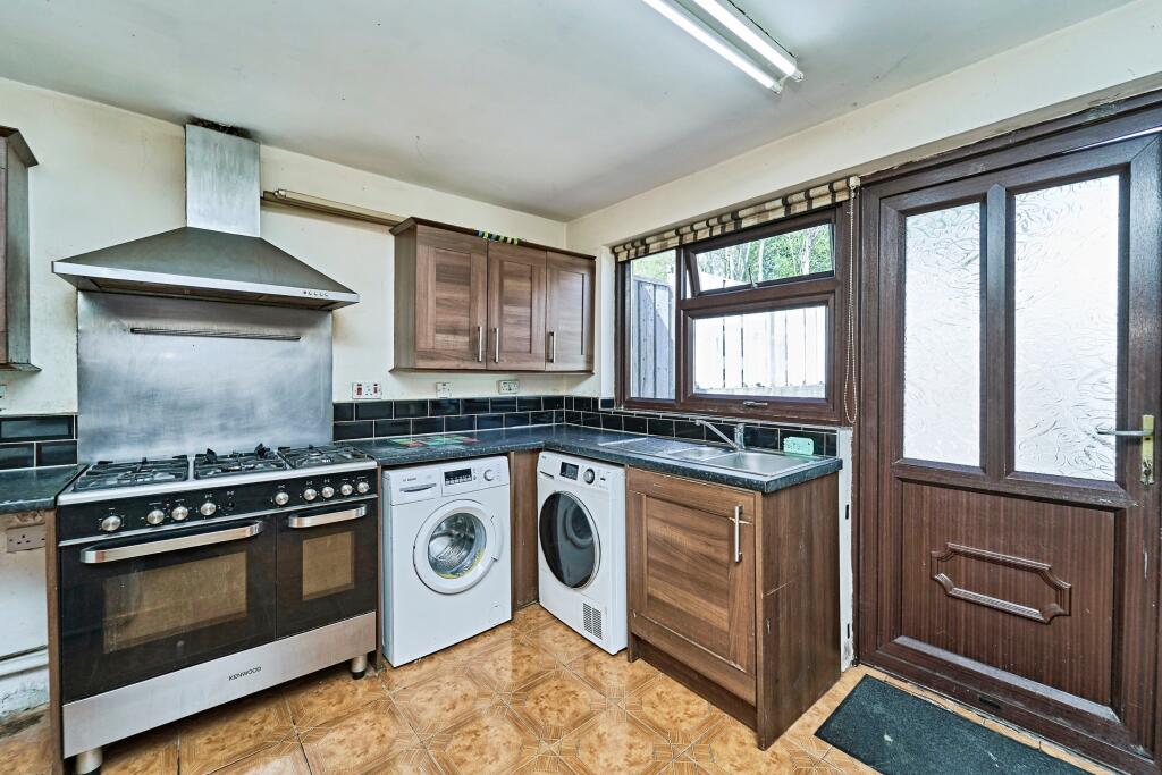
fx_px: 452
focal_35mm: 14
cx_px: 581
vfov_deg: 81.2
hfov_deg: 104.2
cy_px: 388
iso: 400
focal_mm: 14
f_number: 8
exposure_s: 1/80
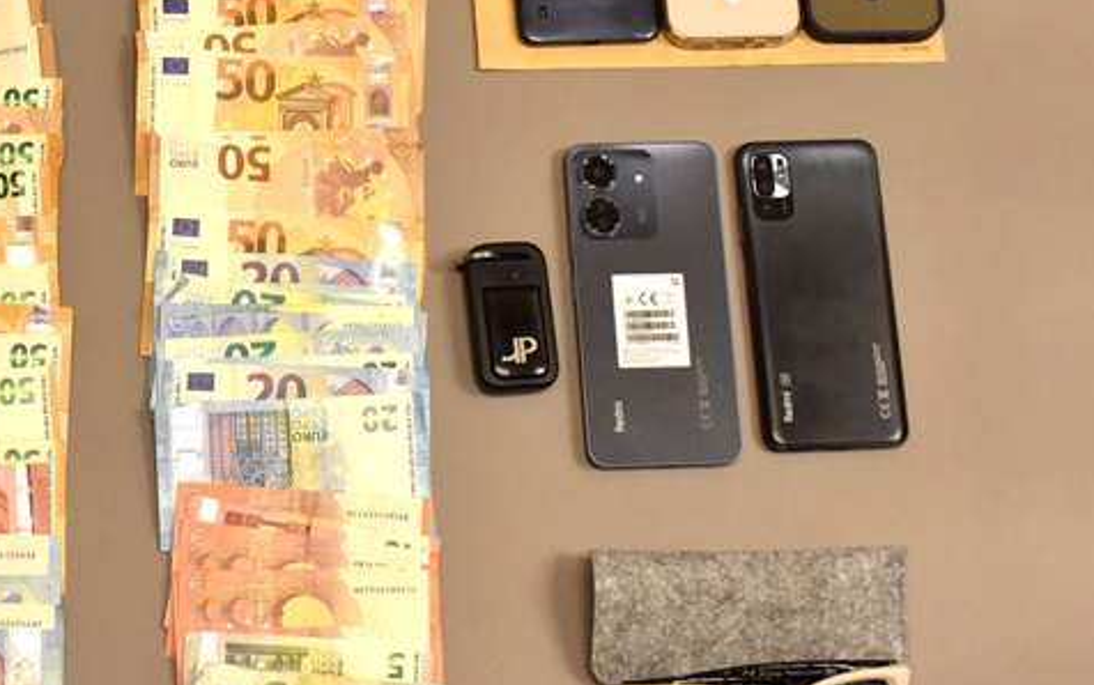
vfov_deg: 17.0
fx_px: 2298
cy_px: 342
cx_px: 154
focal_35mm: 77
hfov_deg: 26.1
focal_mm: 25
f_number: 13
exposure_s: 1/500
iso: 800
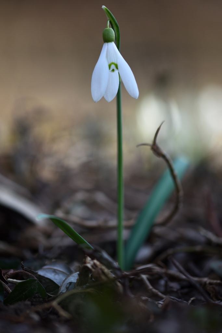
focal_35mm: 158
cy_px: 166
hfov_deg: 8.7
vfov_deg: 13.0
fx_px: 1456
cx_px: 111
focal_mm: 105
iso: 100
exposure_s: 1/320
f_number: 3.3
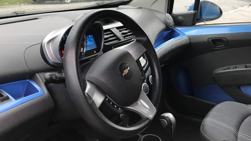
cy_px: 57
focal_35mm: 41
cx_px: 159
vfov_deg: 29.0
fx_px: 273
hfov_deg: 48.8
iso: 25
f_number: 1.8
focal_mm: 3.99
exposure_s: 1/30
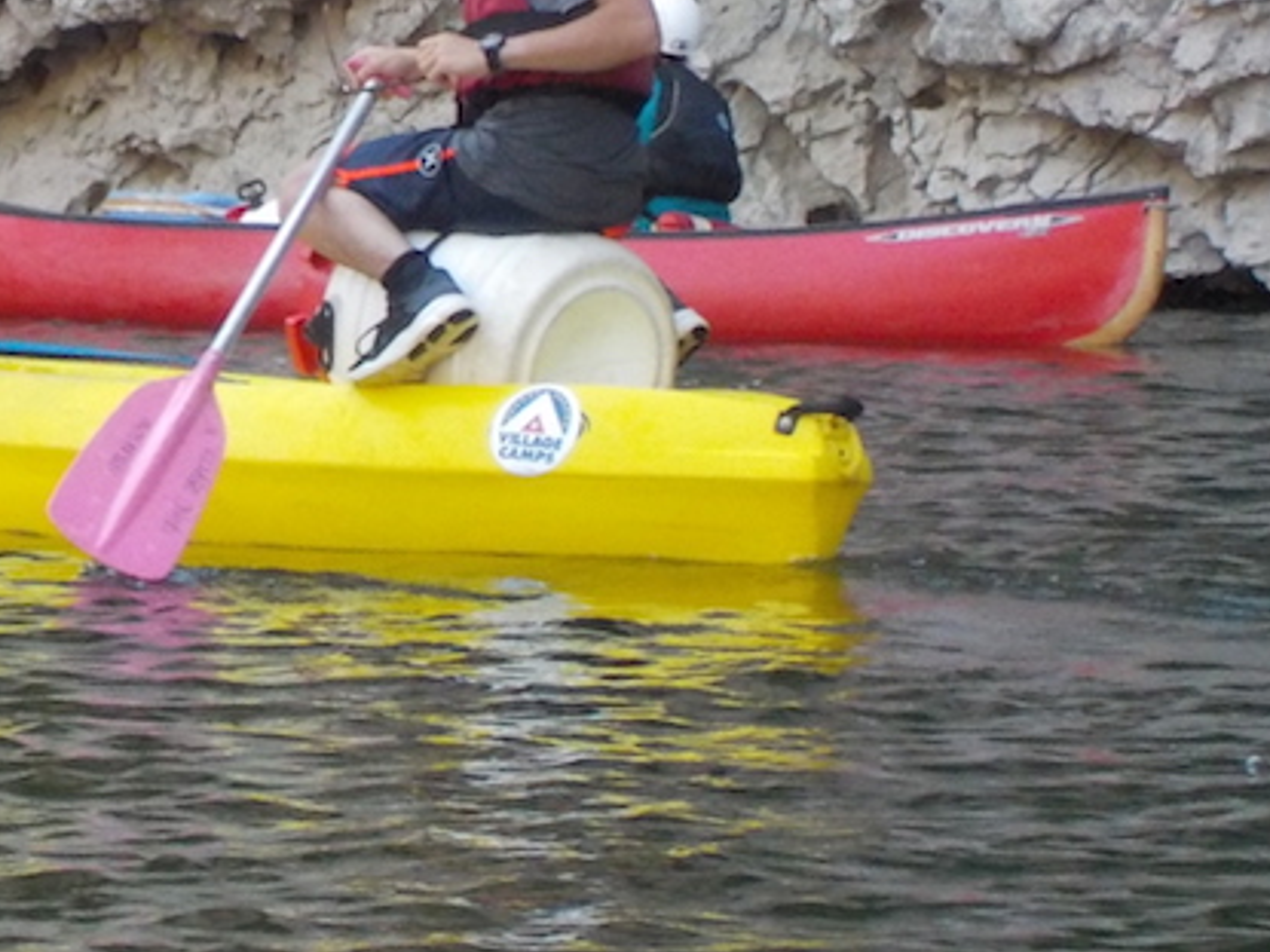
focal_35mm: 222
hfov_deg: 8.9
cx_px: -31
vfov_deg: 6.7
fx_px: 8142
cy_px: 98
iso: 320
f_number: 5.9
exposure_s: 1/125
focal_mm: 12.3
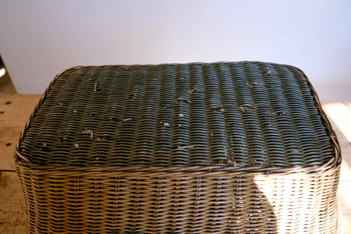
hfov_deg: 57.2
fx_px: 322
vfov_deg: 40.0
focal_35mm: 33
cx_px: 176
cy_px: 117
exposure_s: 1/60
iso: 1000
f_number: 4
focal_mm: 22.3
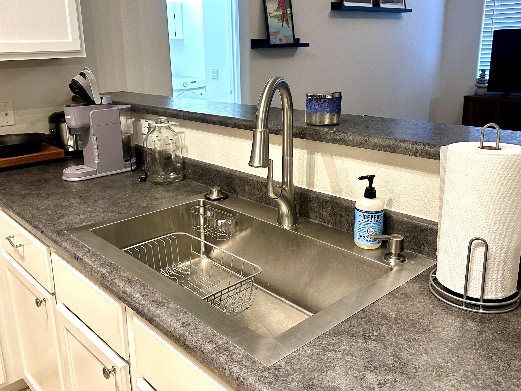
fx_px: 467
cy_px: 181
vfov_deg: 45.4
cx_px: 238
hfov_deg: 58.3
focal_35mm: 31
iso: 250
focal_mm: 6.86
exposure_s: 1/60
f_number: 1.78
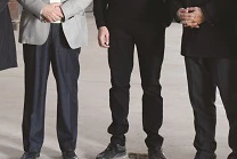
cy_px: -69
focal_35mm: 149
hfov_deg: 13.7
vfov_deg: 9.0
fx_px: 983
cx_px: 75
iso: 450
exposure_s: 1/60
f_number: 4
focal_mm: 23
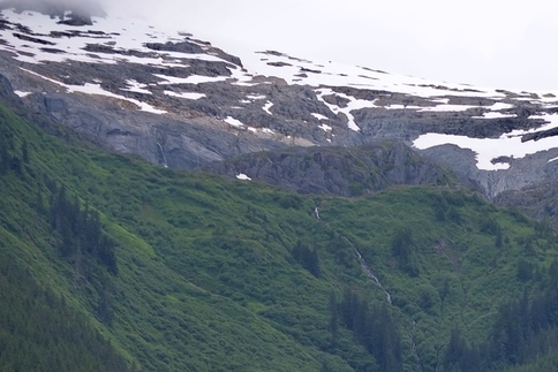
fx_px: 4186
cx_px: 574
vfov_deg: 5.1
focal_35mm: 270
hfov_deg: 7.6
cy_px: 303
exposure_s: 1/320
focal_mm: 102
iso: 100
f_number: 5
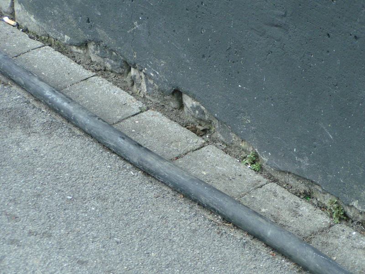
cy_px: 137
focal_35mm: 150
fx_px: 1582
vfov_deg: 9.9
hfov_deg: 13.2
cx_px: 182
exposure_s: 1/125
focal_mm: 22.9
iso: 200
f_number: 3.5
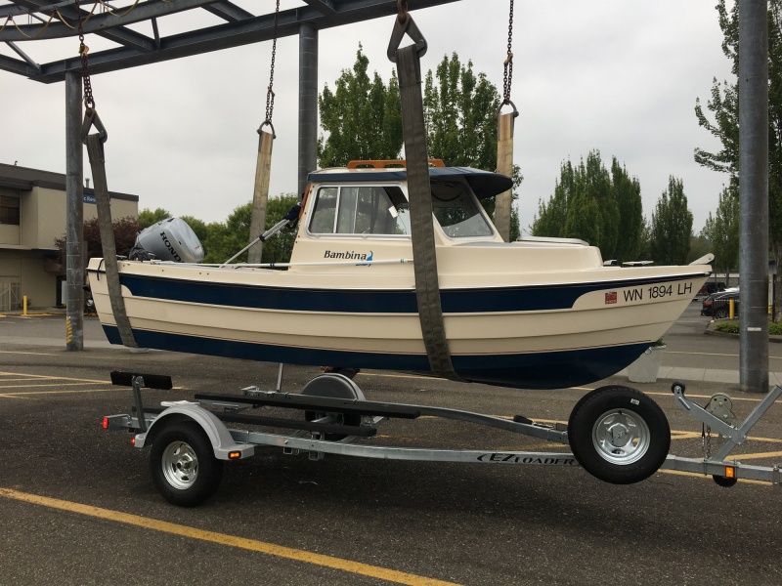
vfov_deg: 48.2
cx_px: 391
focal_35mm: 29
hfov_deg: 61.7
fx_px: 655
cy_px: 293
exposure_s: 1/267
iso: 25
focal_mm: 4.15
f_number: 2.2
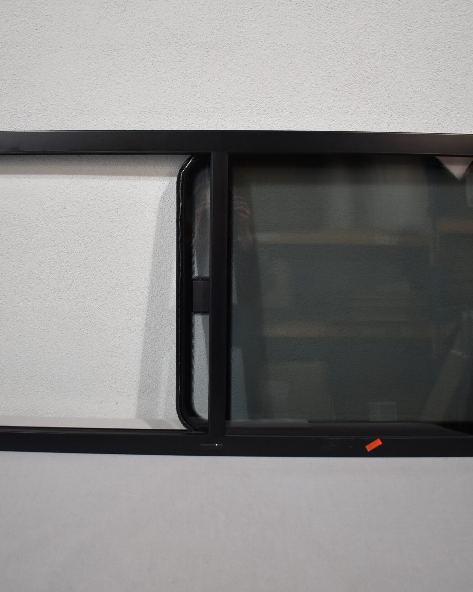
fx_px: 682
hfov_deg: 38.2
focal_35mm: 39
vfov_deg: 46.8
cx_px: 203
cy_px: 291
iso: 560
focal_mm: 18
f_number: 3.5
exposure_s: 1/250
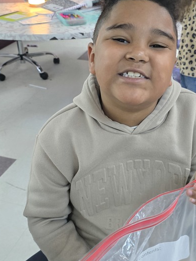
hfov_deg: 32.2
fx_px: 339
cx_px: 113
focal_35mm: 45
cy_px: 134
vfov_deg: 42.0
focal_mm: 6.3
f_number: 1.7
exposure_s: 1/60
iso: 1250
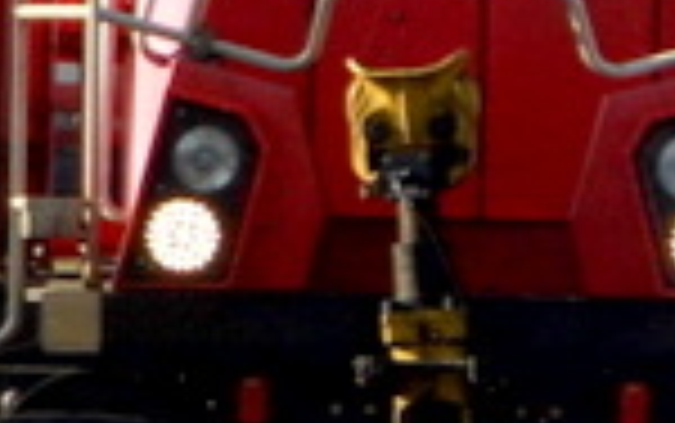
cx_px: 855
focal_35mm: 1012
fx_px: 18631
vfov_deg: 1.3
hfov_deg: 2.1
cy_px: 22
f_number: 5.1
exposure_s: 1/394
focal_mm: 32.1
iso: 100
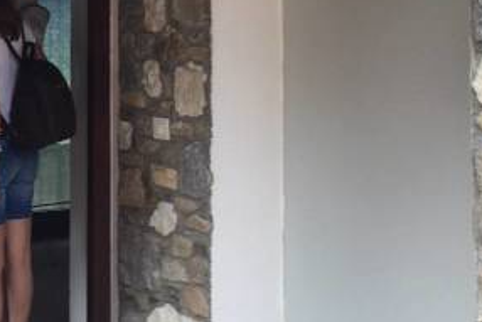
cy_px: -101
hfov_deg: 18.9
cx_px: 155
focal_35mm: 108
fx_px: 1447
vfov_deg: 12.3
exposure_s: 1/183
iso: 32
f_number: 2.2
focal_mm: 4.15
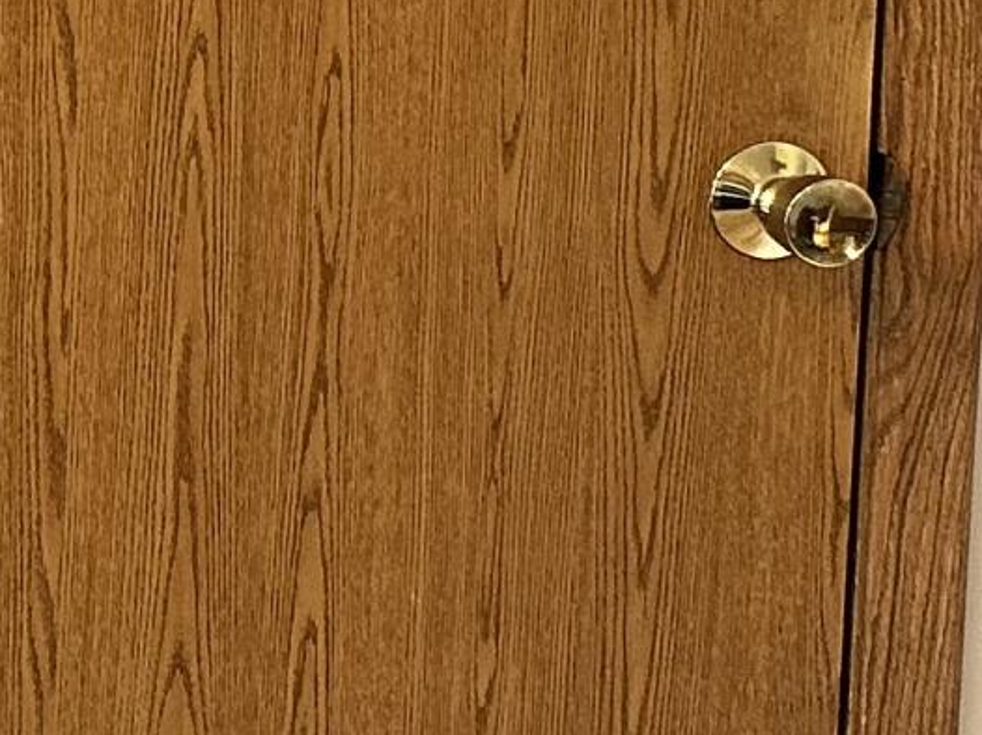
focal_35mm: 137
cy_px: -209
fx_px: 3885
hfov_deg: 10.9
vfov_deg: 10.6
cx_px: -1744
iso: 160
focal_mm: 6.86
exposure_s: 1/60
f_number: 1.78
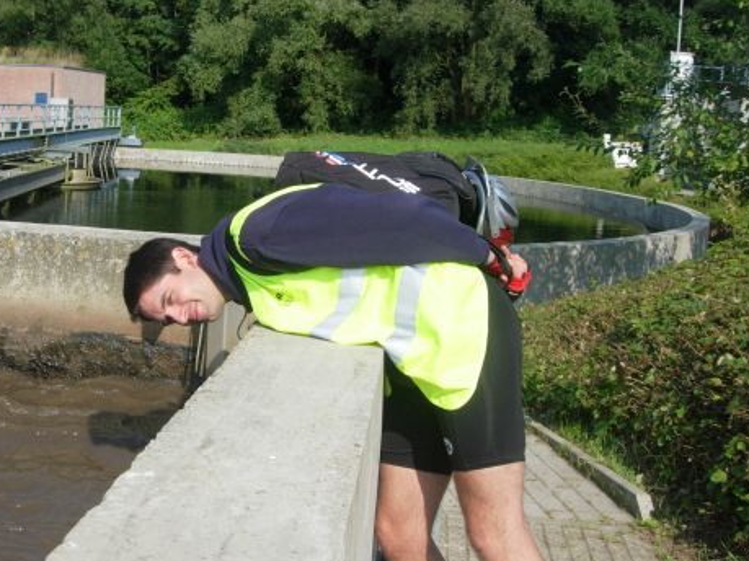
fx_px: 1146
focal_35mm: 53
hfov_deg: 35.7
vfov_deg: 27.5
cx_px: 237
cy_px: 259
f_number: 4.8
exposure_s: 1/558
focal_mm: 7.8
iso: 64
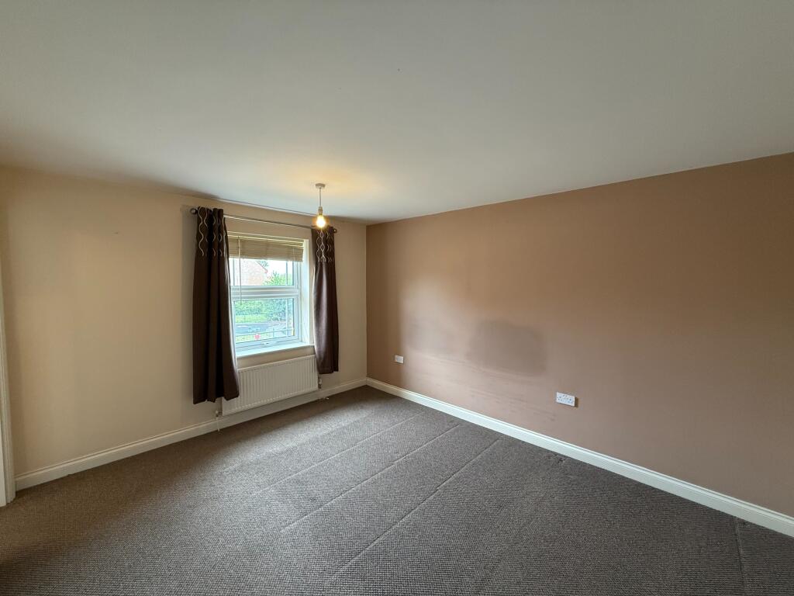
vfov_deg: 85.7
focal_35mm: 14
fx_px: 321
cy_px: 298
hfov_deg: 102.1
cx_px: 397
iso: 320
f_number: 2.2
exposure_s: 1/100
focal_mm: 2.22
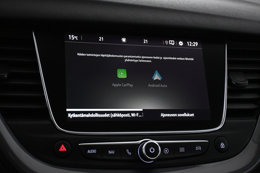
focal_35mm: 51
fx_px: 368
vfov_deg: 26.5
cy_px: 86
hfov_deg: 38.9
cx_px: 130
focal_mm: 34
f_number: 5
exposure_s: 1/50
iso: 3200
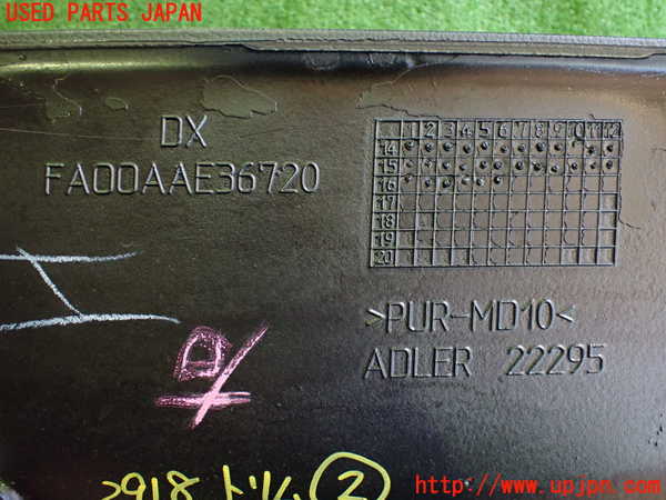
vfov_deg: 46.8
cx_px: 333
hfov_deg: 60.0
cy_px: 250
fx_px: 577
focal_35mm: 30
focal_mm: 5.4
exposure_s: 1/50
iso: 800
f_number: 2.3
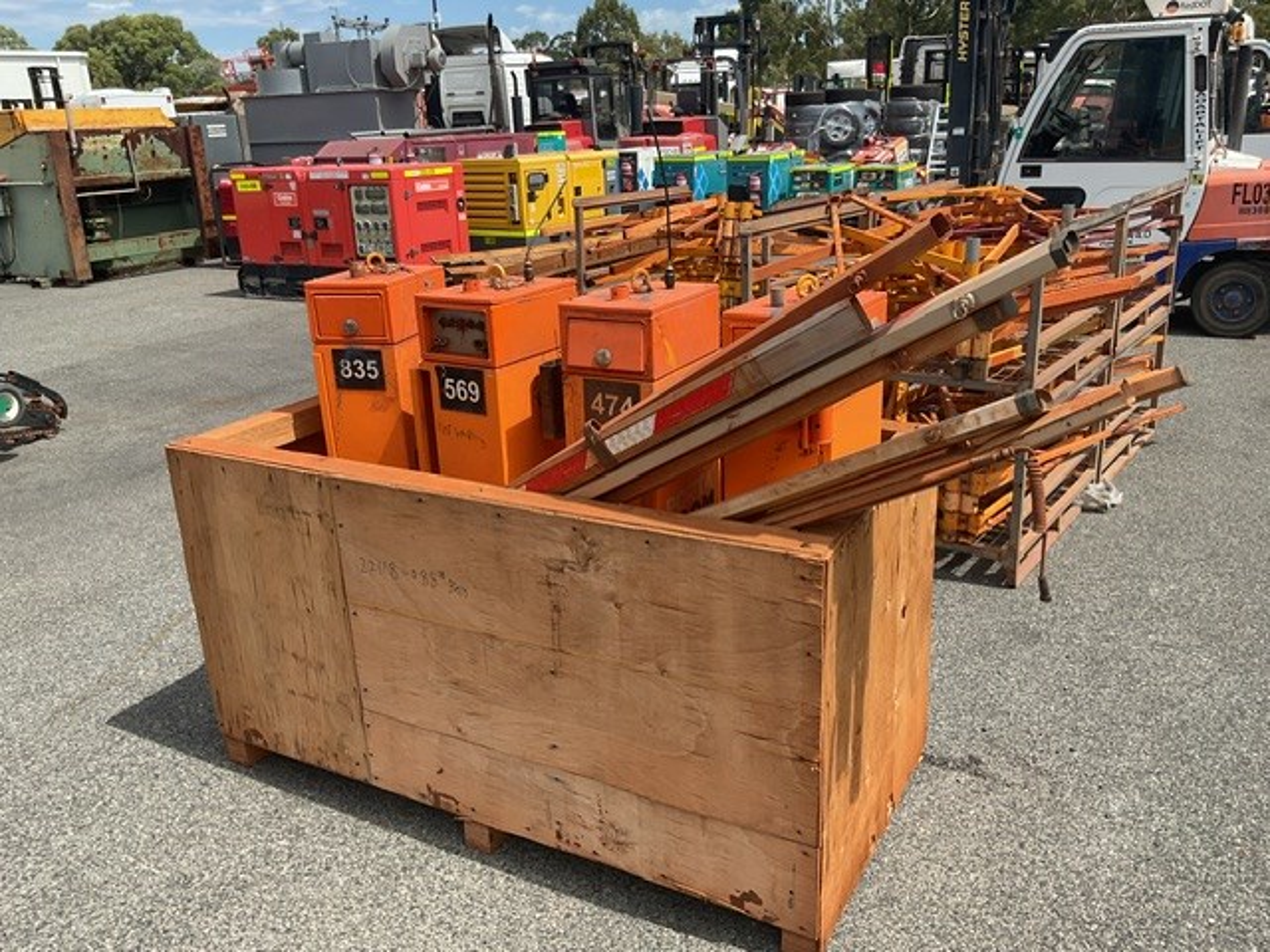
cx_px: 635
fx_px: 1064
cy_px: 476
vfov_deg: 48.2
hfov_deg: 61.7
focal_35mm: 29
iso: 16
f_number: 1.8
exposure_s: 1/1451
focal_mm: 3
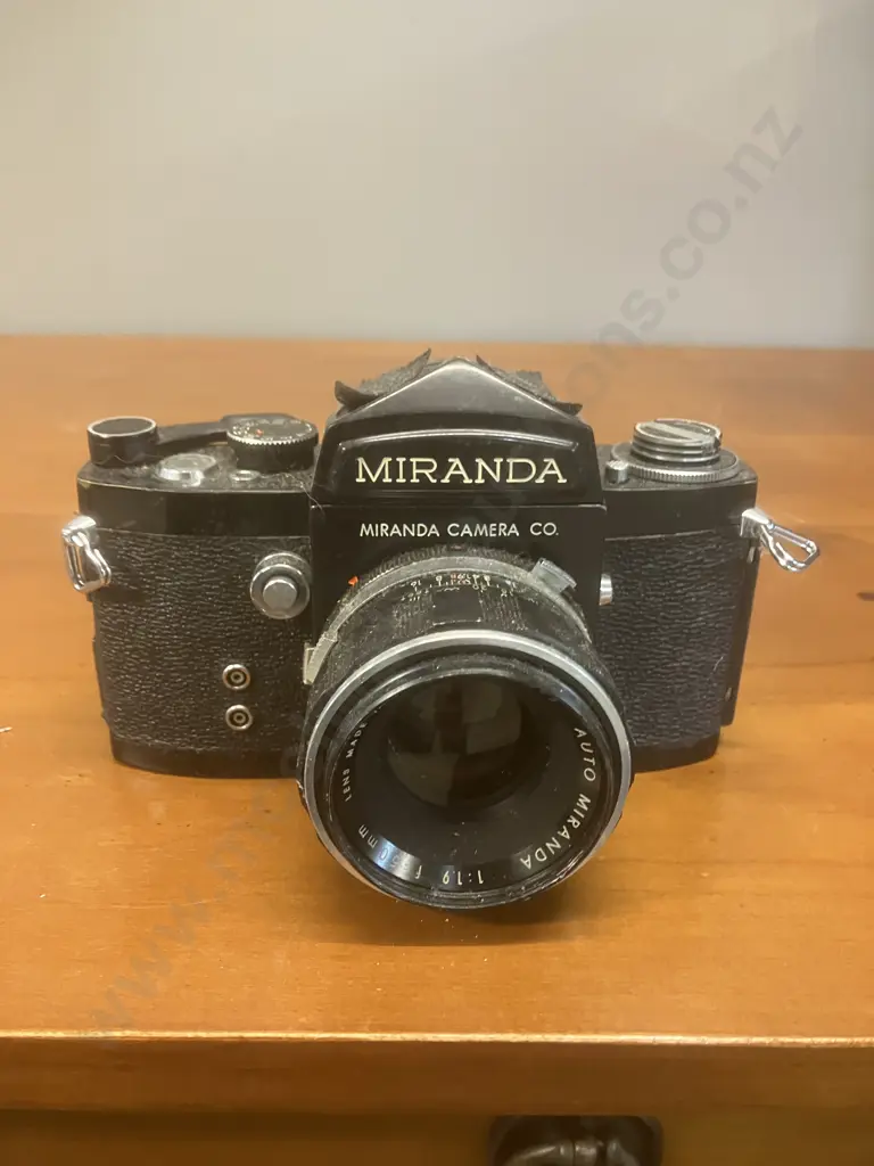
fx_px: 943
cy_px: 583
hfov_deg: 49.7
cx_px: 437
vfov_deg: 63.4
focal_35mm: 28
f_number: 1.8
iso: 250
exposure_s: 1/33
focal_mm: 3.99
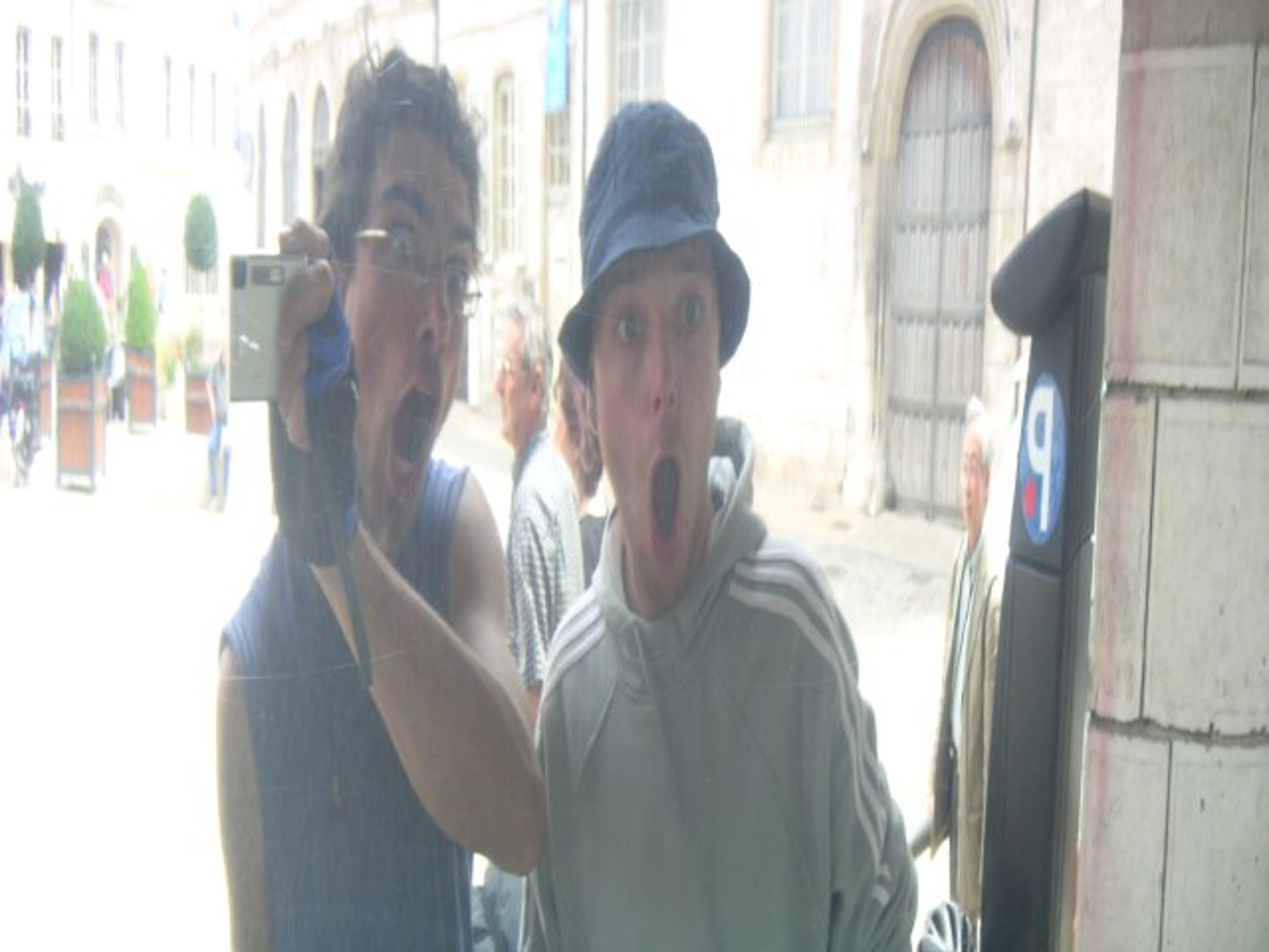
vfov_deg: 26.6
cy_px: 476
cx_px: 634
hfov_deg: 34.9
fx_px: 2016
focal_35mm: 55
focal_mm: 8.5
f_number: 3
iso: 50
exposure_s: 1/60
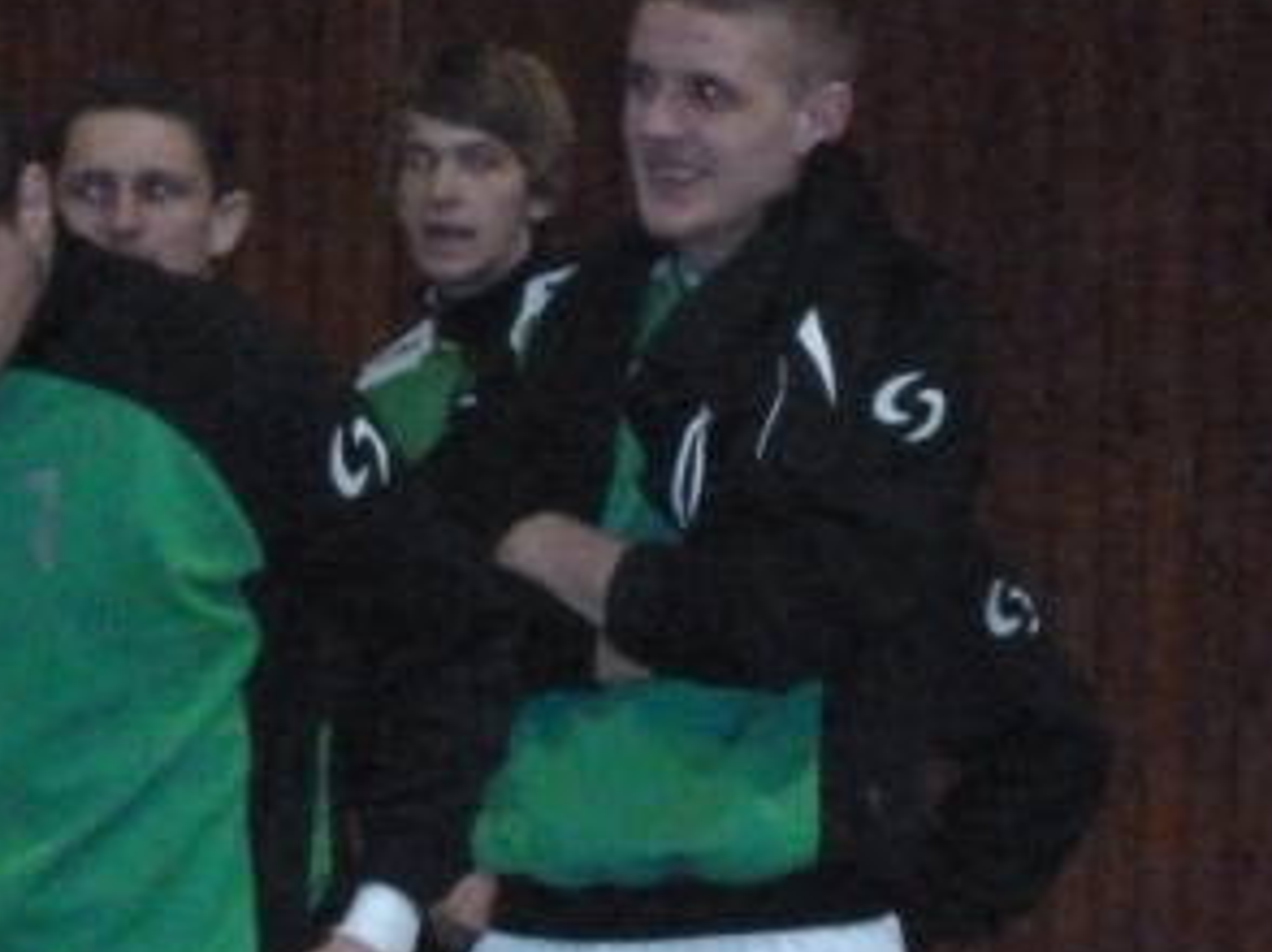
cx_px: 95
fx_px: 8995
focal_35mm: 245
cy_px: 718
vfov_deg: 6.1
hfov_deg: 8.1
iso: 1250
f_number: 4.3
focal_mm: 14.7
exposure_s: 1/80
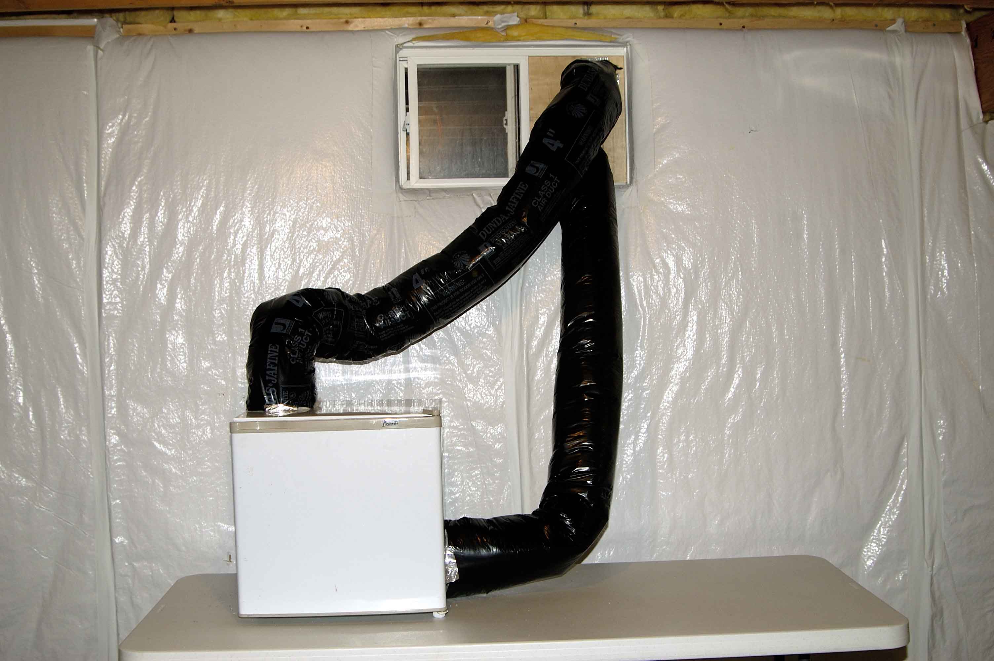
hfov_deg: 46.4
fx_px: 1159
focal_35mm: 42
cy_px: 330
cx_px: 497
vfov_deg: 31.8
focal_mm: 28
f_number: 5
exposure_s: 1/60
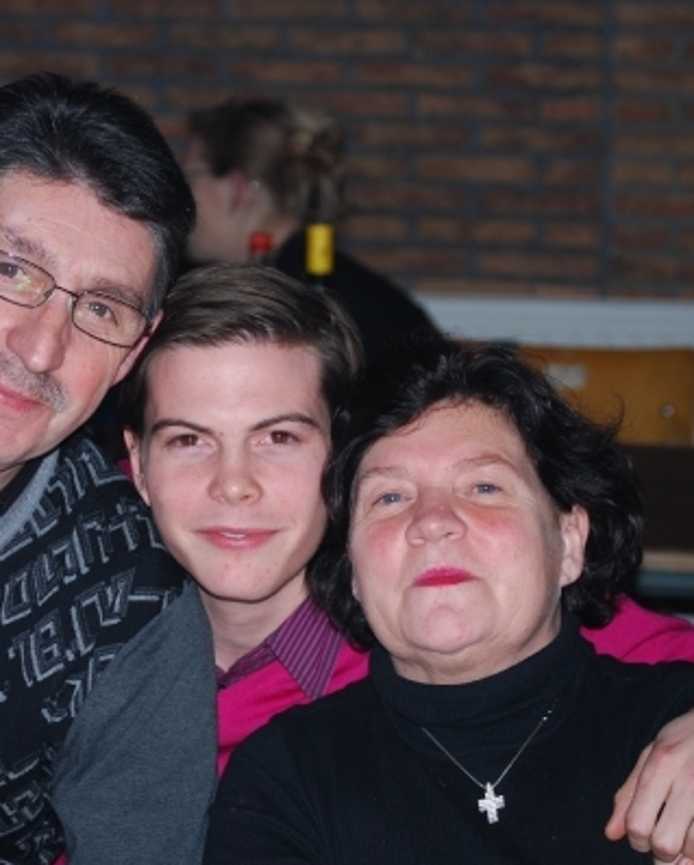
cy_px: 434
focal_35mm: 117
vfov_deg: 16.5
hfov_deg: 13.2
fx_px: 2993
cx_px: 218
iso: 200
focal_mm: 55
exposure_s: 1/60
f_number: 4
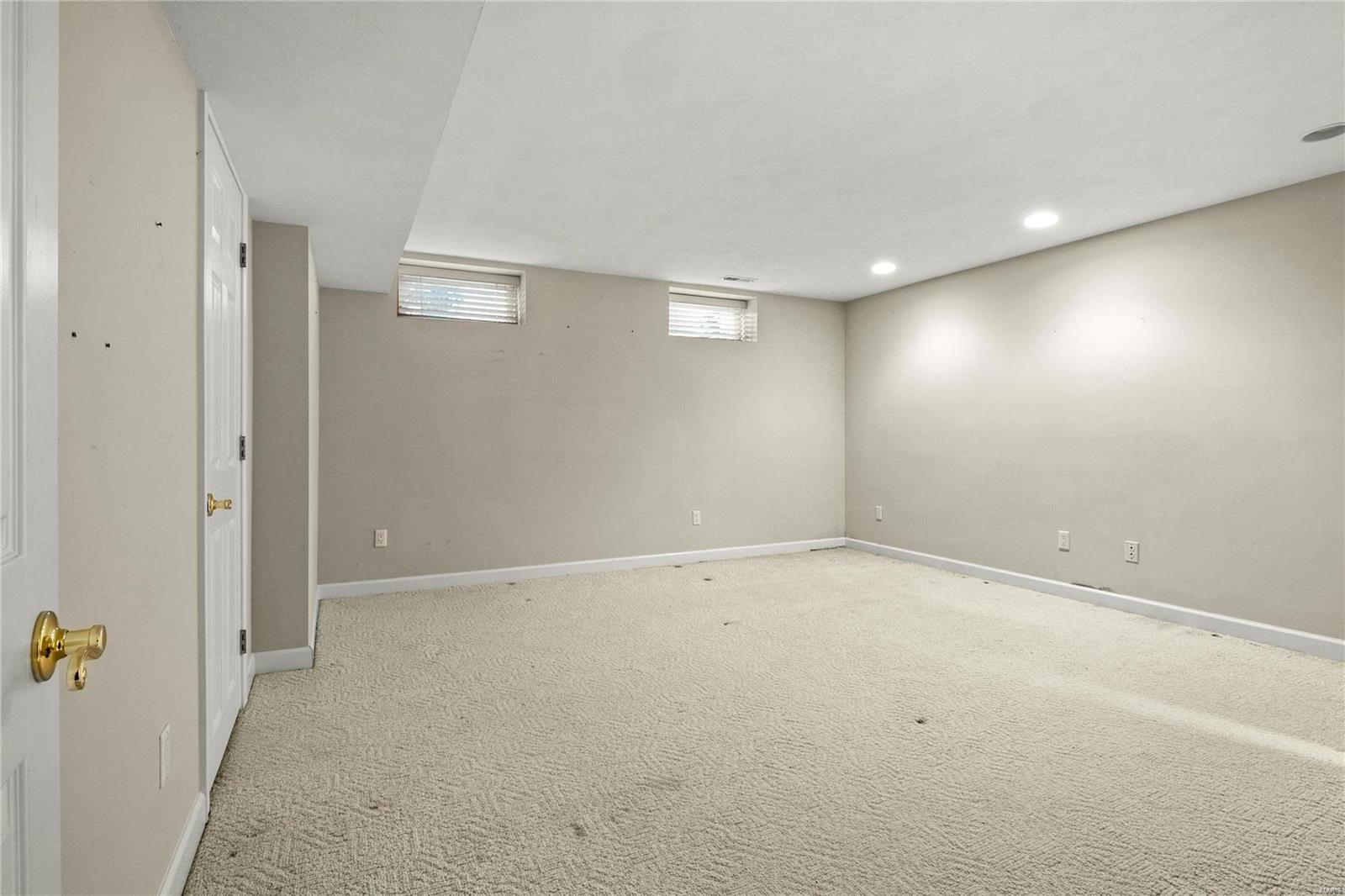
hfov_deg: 96.7
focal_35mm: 16
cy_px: 448
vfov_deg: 73.7
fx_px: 598
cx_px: 672
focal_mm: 8
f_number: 8
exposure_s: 1.3
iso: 400
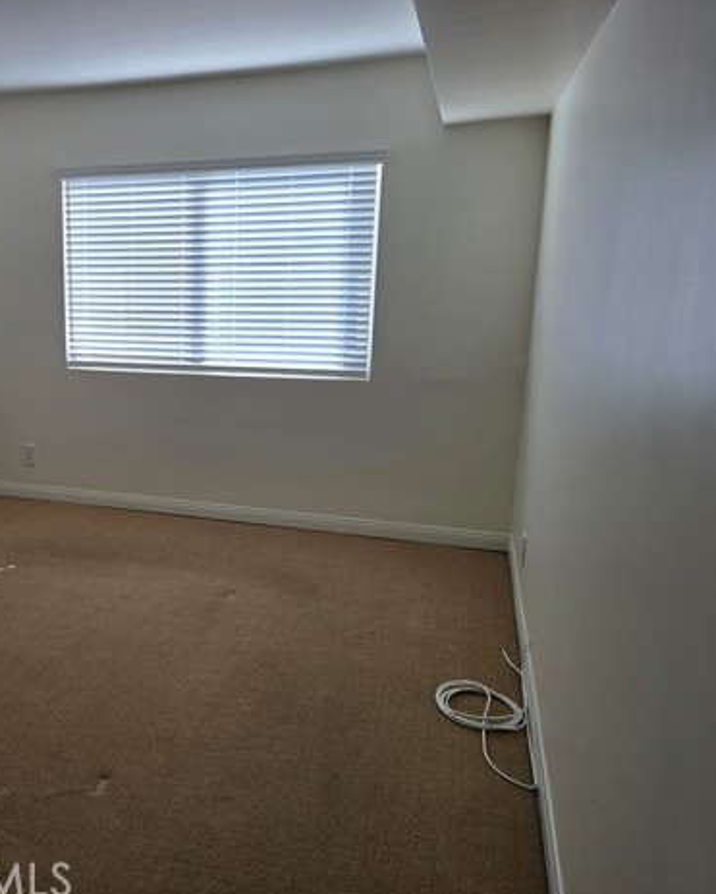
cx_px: 112
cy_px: 444
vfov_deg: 57.1
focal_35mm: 31
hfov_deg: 44.1
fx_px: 820
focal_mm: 6.3
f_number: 1.7
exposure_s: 1/180
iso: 25
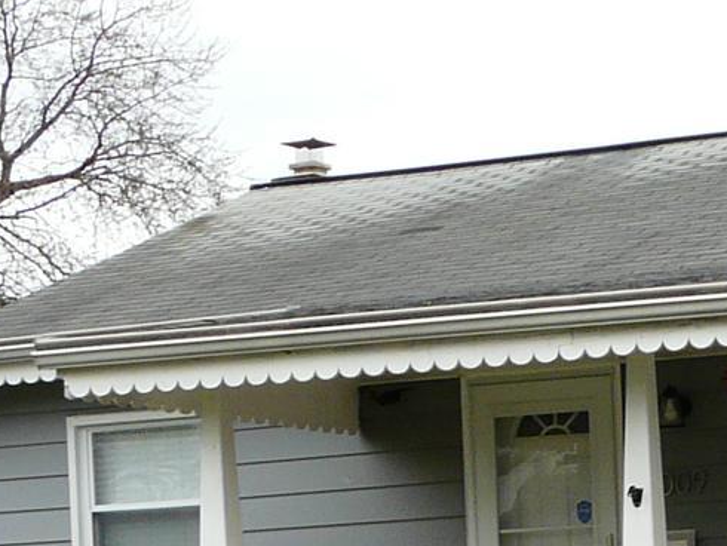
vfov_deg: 12.2
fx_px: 2458
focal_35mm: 117
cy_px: 783
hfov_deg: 16.0
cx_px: 930
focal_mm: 4.6
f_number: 4
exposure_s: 1/200
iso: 100
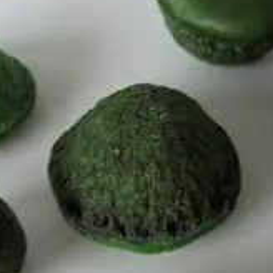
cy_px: 196
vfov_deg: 18.0
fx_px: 857
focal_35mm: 96
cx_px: 173
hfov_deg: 18.1
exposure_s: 1/25
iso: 100
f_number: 2.8
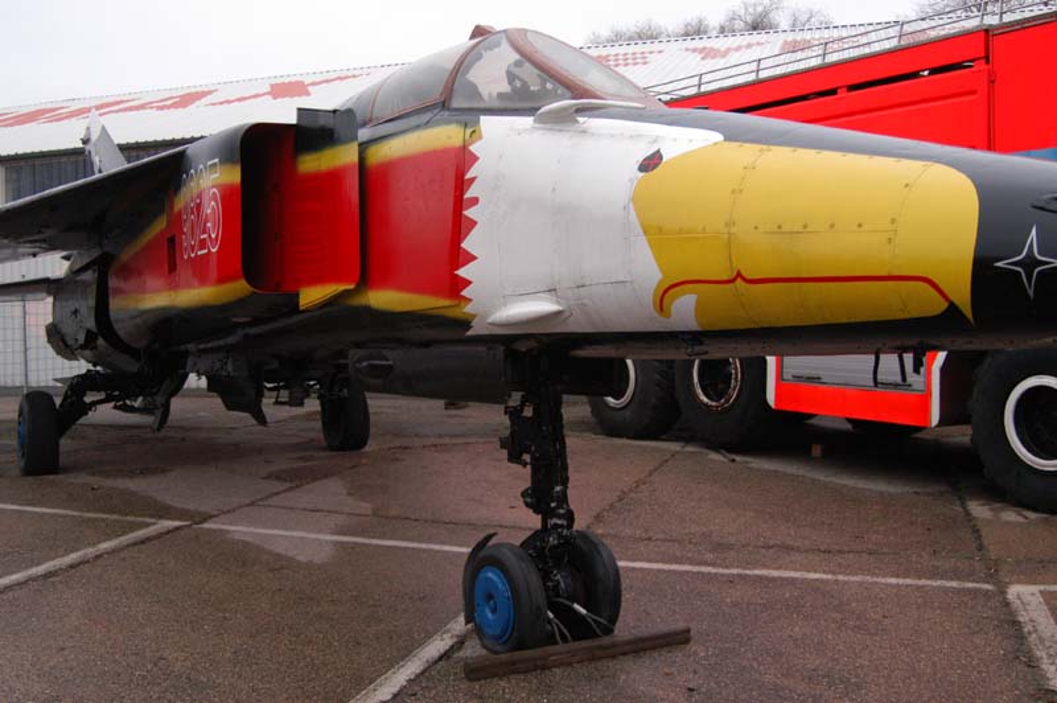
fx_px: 1056
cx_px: 528
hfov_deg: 53.2
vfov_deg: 36.8
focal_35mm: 36
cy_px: 352
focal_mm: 24
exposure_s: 1/80
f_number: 4.5
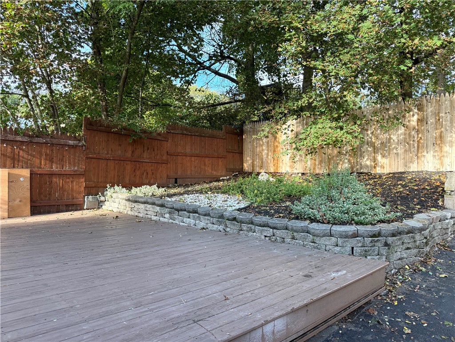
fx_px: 315
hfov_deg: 71.6
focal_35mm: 24
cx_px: 228
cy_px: 171
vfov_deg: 56.8
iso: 100
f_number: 1.78
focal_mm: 6.76
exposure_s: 1/395
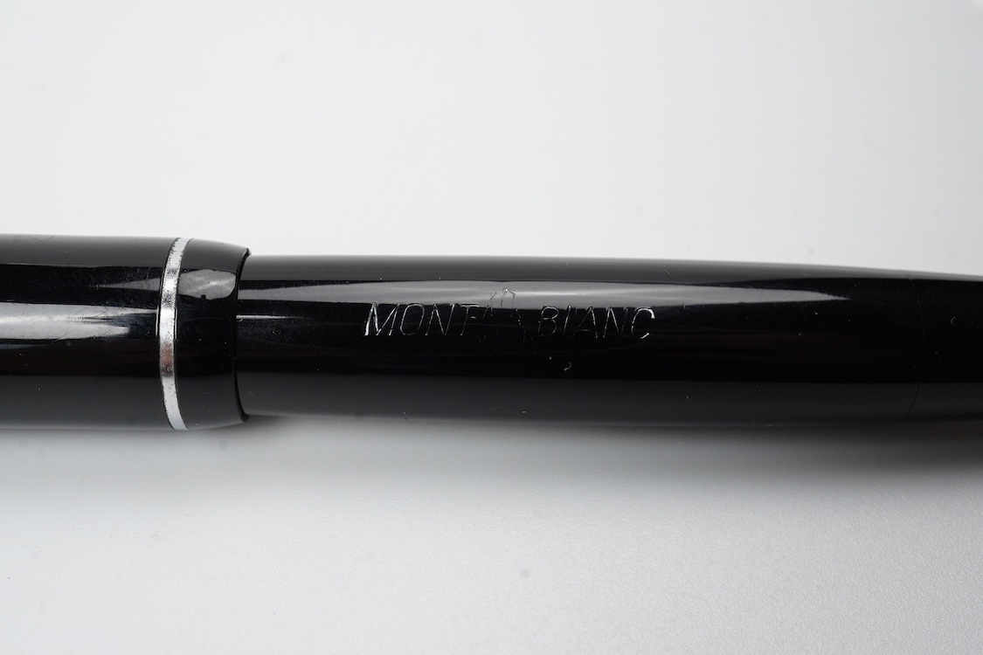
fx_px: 1229
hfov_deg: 43.6
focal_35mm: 45
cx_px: 492
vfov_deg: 29.9
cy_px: 328
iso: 640
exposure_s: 1/100
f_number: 22
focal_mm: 30
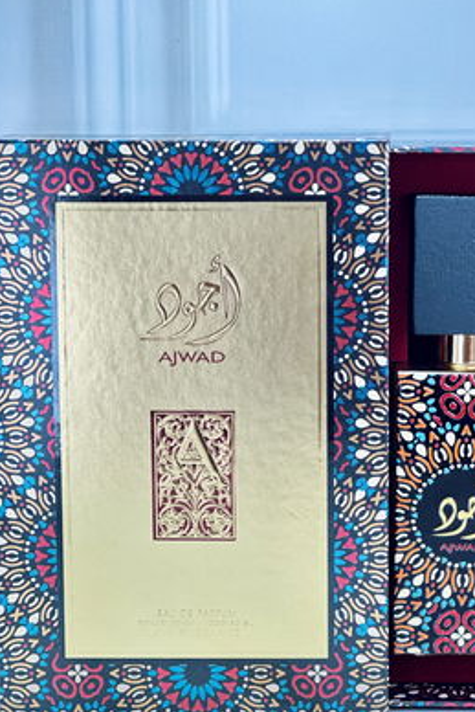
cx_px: 326
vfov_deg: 18.6
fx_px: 2175
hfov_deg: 12.4
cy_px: 408
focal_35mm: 110
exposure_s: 1/50
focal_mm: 9
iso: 125
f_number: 2.8
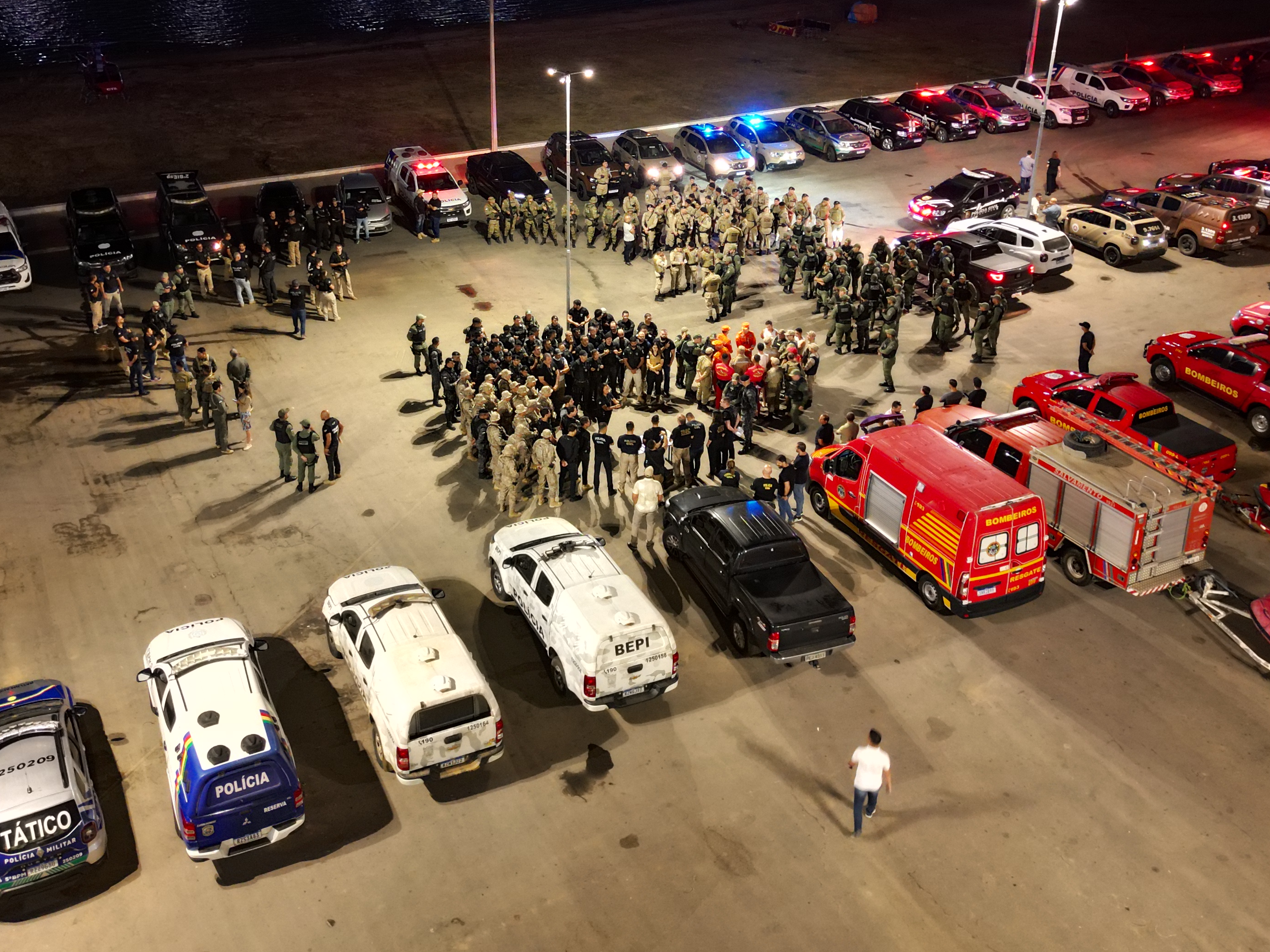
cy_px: 279
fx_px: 1284
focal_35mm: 35
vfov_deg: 39.9
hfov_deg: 52.5
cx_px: 571
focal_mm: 6.72
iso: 840
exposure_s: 1/10
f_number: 1.7
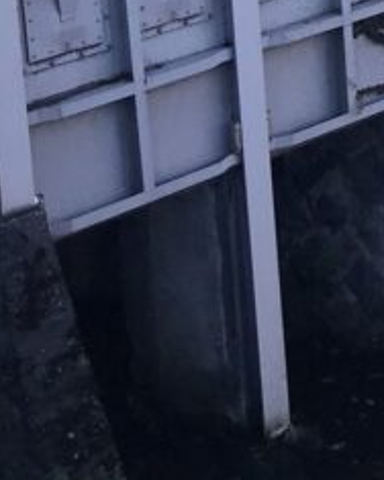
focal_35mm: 119
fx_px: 1691
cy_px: -190
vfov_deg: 15.2
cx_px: 780
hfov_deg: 11.6
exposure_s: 1/1140
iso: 20
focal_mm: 3.99
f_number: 1.8
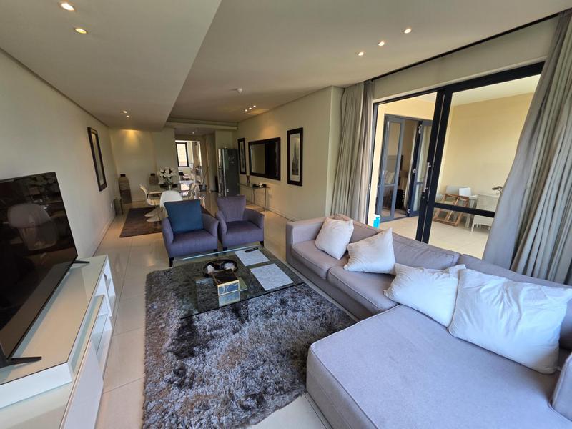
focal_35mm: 13
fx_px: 215
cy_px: 214
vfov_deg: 89.9
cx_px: 286
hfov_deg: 106.2
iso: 50
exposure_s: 1/100
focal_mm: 2.2
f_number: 1.9
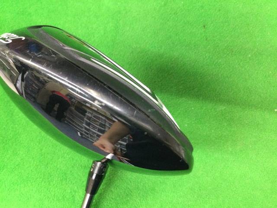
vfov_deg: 45.4
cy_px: 104
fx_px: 248
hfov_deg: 58.4
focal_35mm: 31
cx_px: 138
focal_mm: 3.3
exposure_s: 1/15
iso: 200
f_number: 2.4
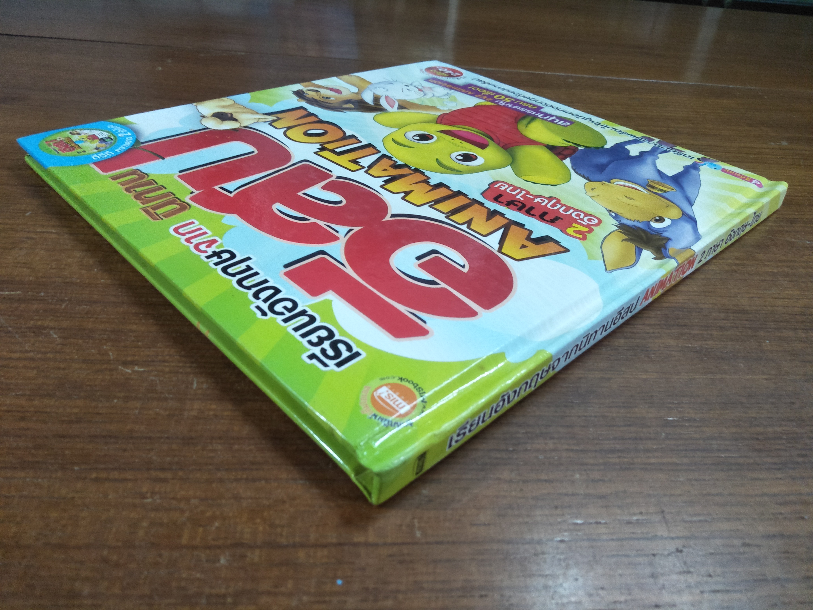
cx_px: 406
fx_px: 470
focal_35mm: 20
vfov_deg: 66.0
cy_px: 305
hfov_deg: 81.7
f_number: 2.2
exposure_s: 1/33
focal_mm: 3.46
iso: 228
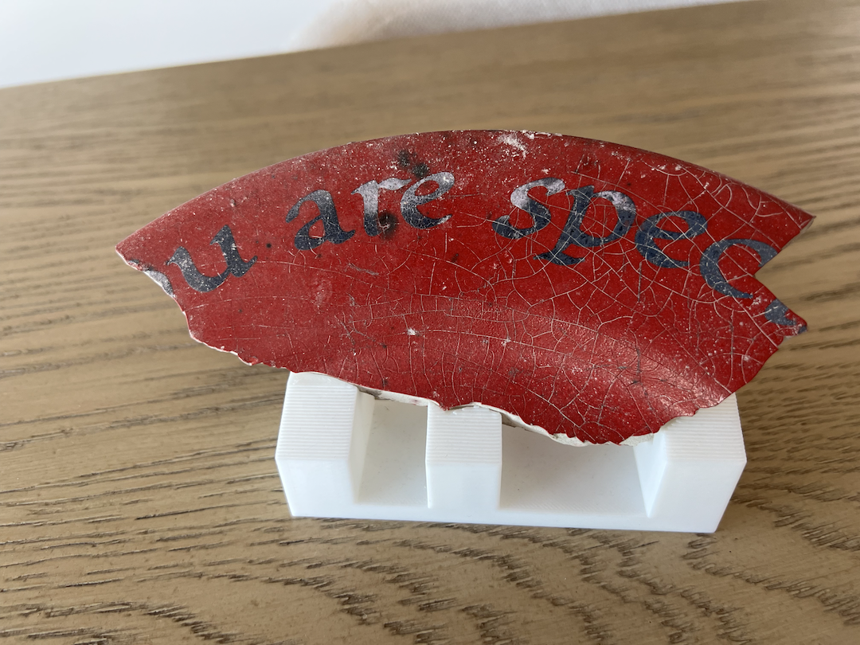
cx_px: 430
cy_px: 322
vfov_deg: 53.1
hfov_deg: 67.3
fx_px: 646
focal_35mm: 26
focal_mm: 5.7
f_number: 1.5
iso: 125
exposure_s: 1/120
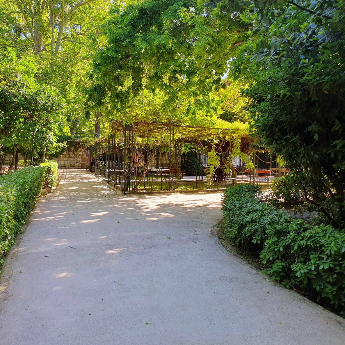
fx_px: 350
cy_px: 173
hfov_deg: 52.0
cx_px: 130
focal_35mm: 31
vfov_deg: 52.5
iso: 50
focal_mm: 4.3
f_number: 2.4
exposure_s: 1/202
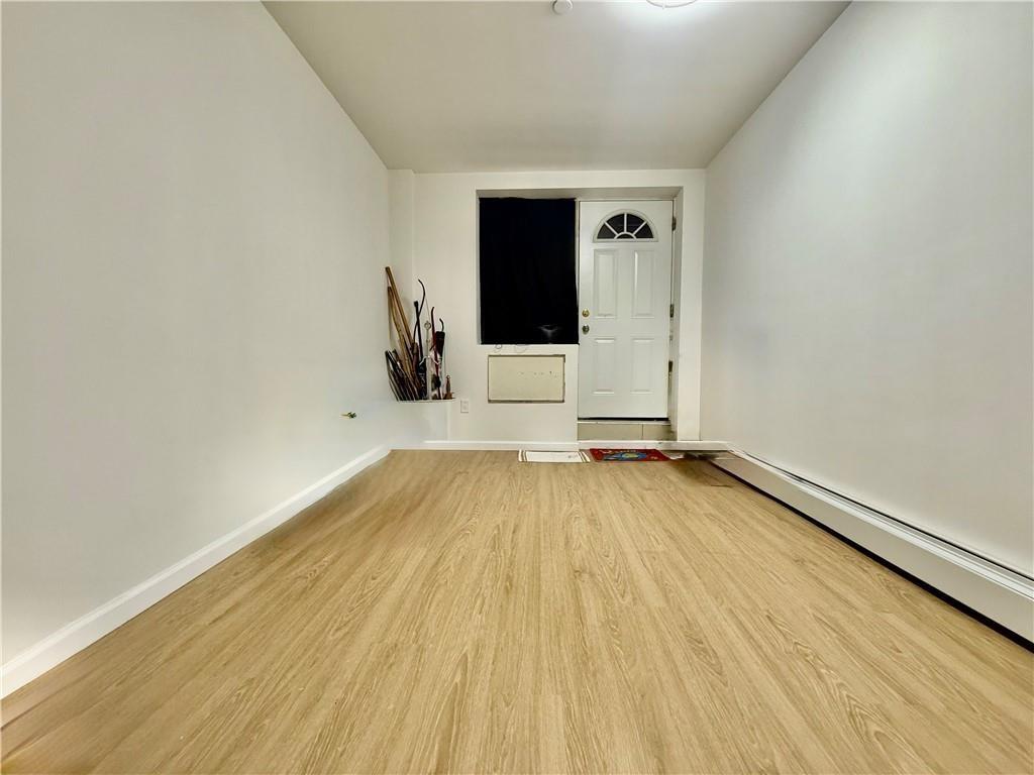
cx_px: 517
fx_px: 418
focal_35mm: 14
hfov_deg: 102.1
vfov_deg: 85.7
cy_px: 388
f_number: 2.2
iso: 250
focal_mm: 2.22
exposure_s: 1/60
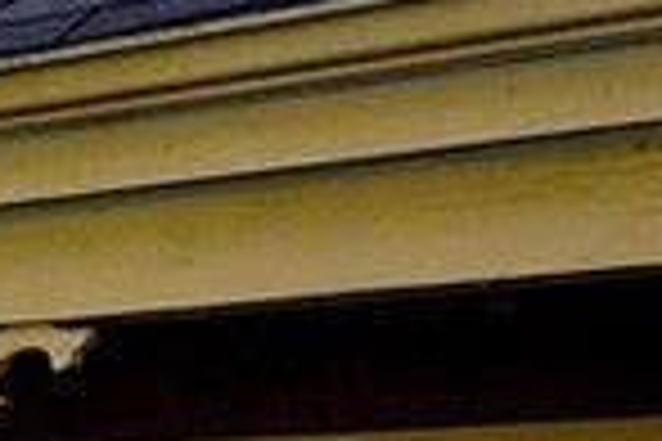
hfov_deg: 9.7
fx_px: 2685
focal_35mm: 146
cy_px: 558
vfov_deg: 9.3
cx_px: -1500
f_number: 9
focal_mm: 14
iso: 400
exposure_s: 1/160
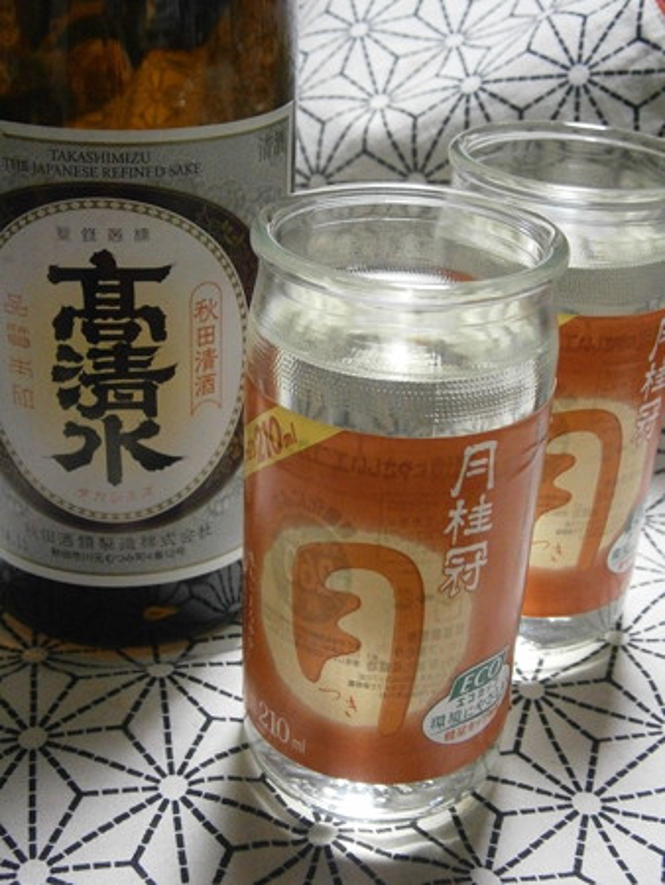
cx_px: 332
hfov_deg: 30.9
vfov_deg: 40.4
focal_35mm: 47
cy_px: 442
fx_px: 1203
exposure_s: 1/20
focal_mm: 8.3
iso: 800
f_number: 3.4
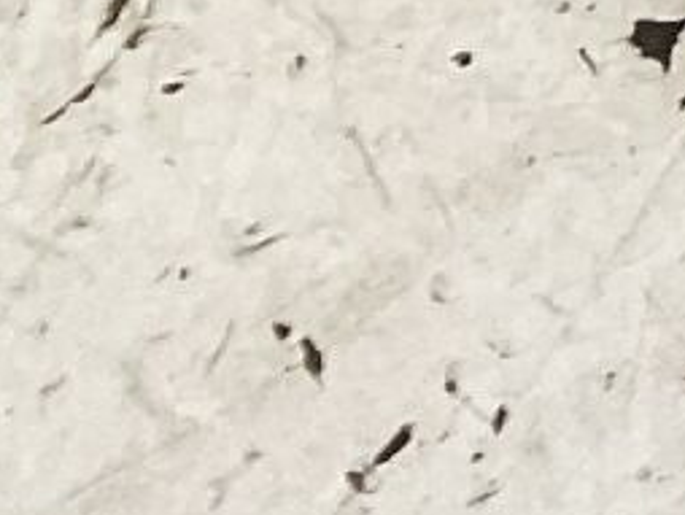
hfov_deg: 7.5
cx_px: 2279
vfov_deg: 6.3
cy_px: -976
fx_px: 4338
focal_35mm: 219
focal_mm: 3
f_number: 1.8
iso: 50
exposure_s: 1/100
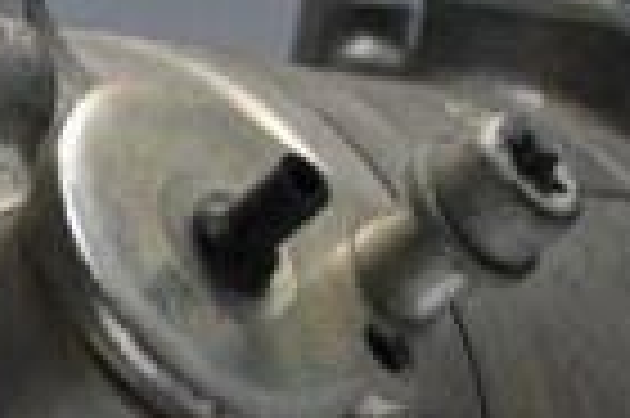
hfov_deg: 8.5
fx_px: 4133
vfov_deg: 5.8
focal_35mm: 236
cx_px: -274
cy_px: 335
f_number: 4.5
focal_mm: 27.5
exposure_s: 1/125
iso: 900
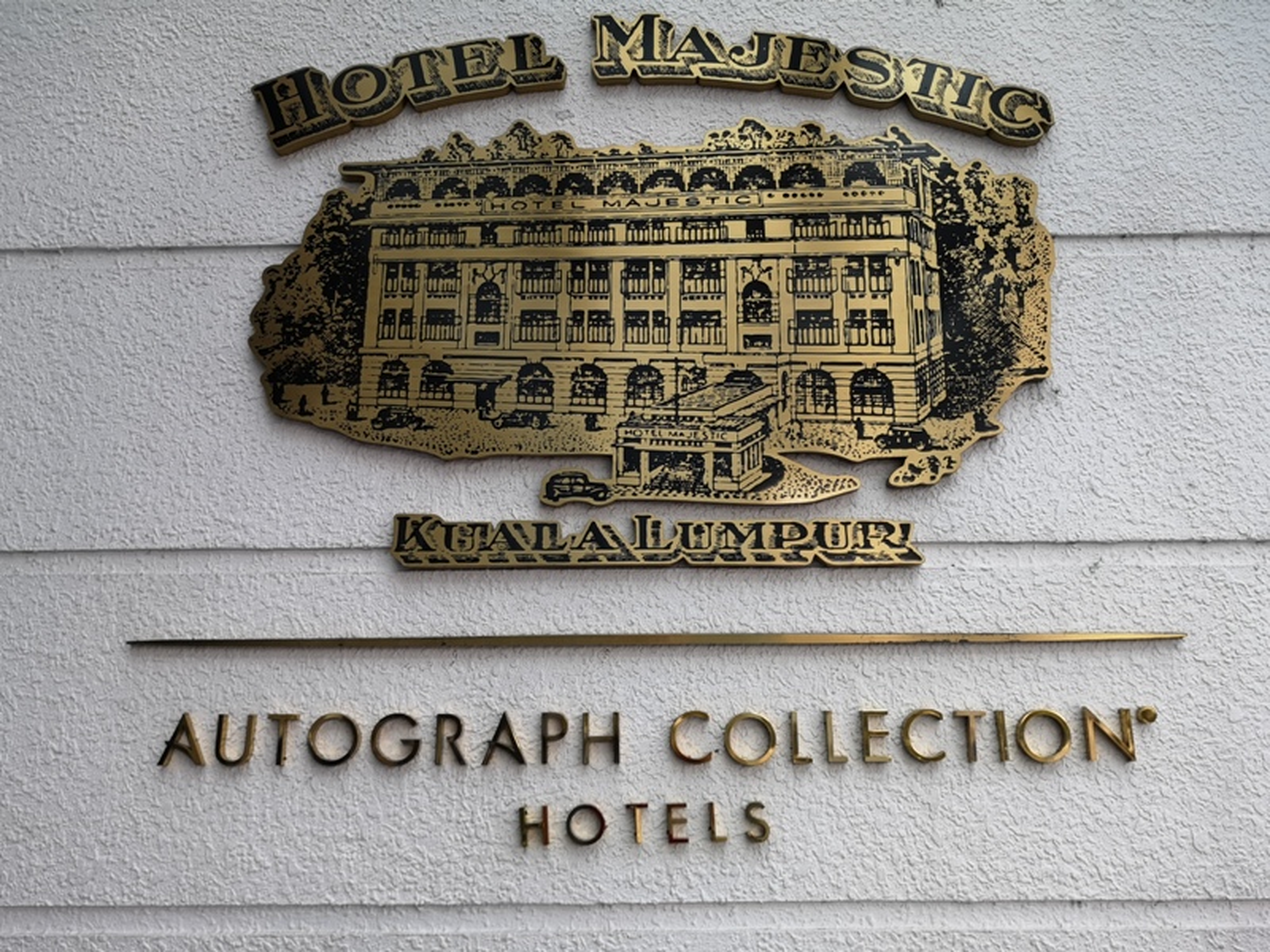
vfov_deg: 51.4
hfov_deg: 65.3
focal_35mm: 27
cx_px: 635
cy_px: 476
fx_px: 991
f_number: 1.8
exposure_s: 1/100
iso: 64
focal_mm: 3.95
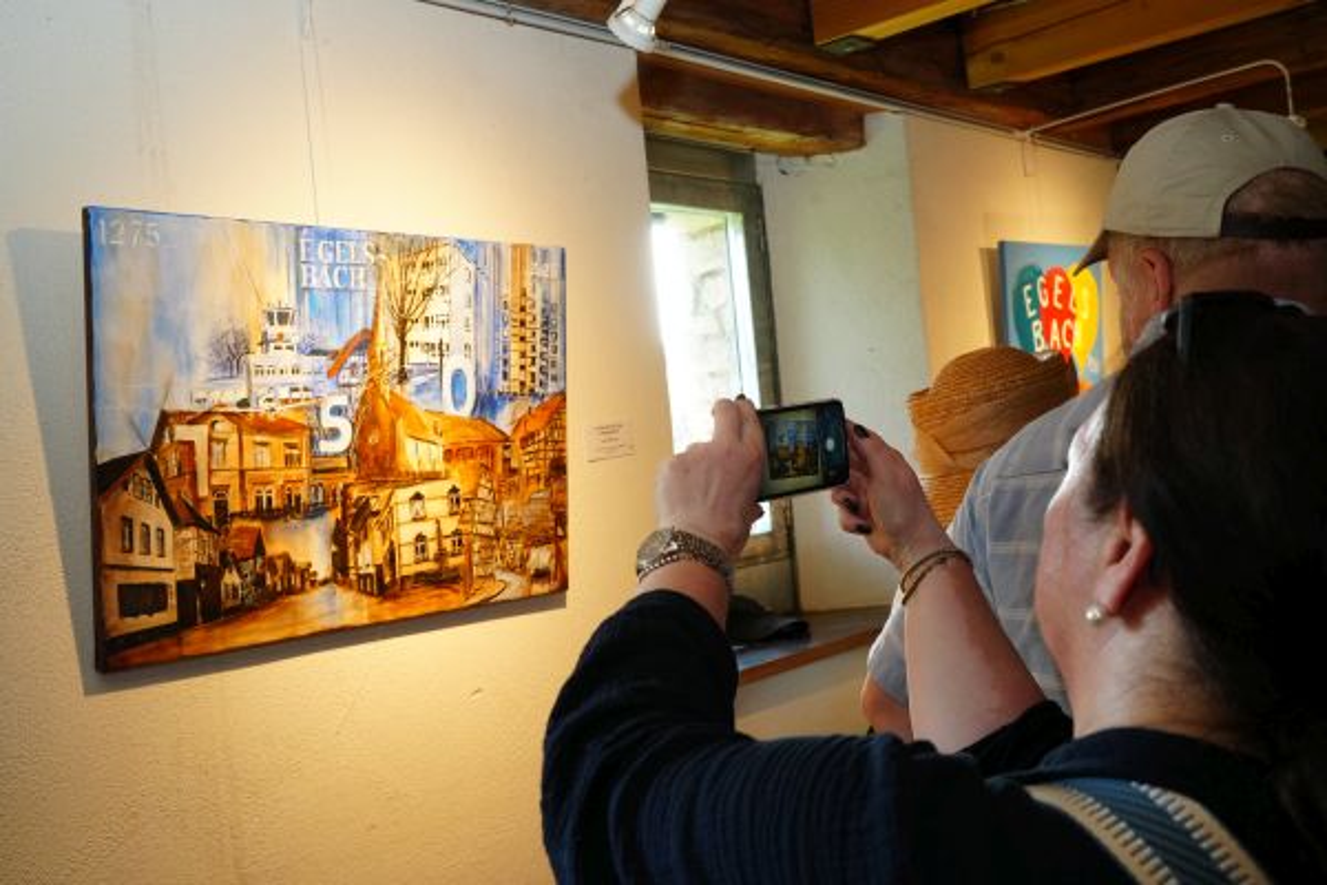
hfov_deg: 54.4
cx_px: 664
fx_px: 1290
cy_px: 442
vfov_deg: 37.9
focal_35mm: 35
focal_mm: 35
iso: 5000
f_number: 8
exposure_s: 1/125
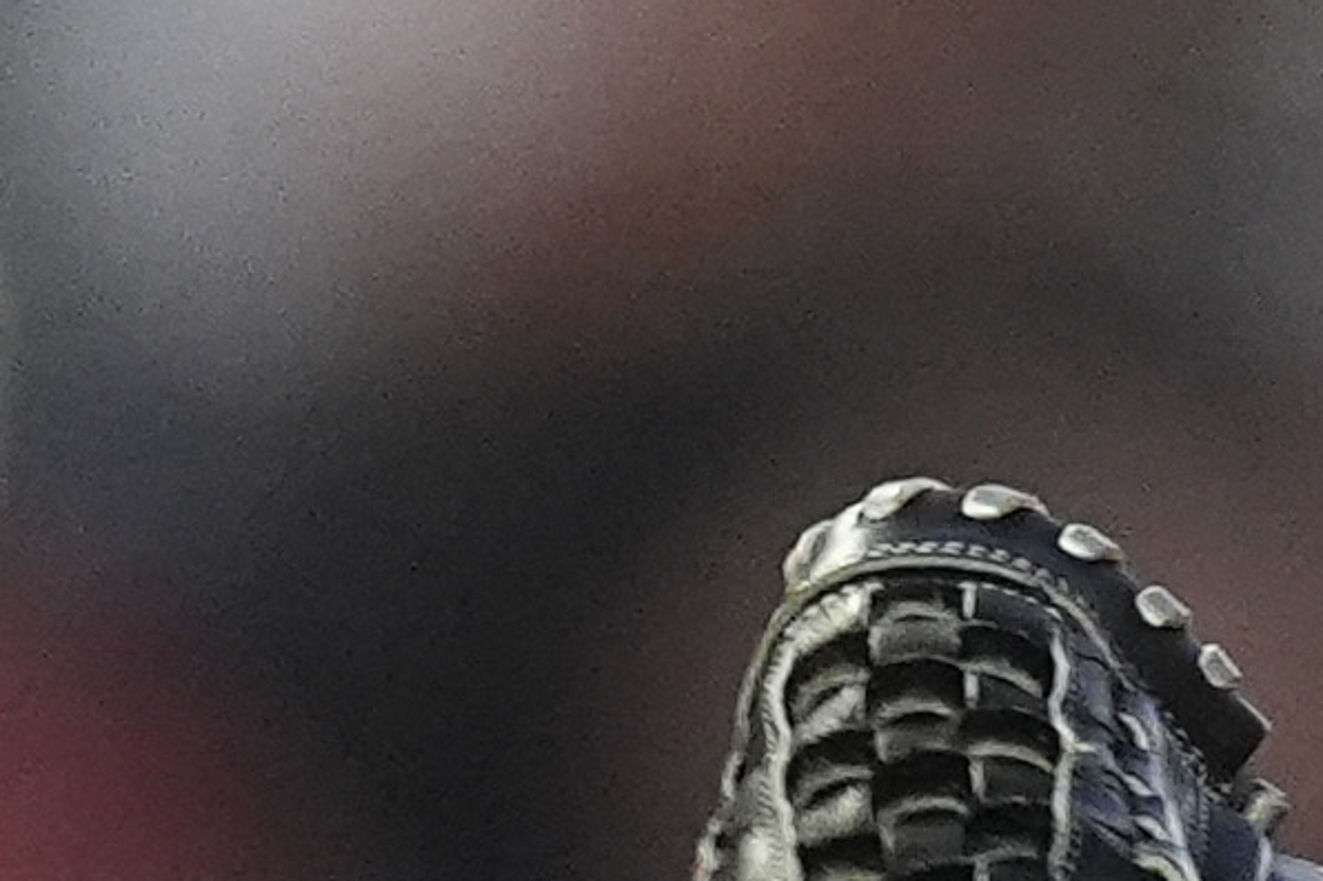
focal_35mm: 5952
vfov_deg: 0.2
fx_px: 218662
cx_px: 3161
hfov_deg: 0.3
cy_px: -178
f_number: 4
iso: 3200
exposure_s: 1/1600
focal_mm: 600
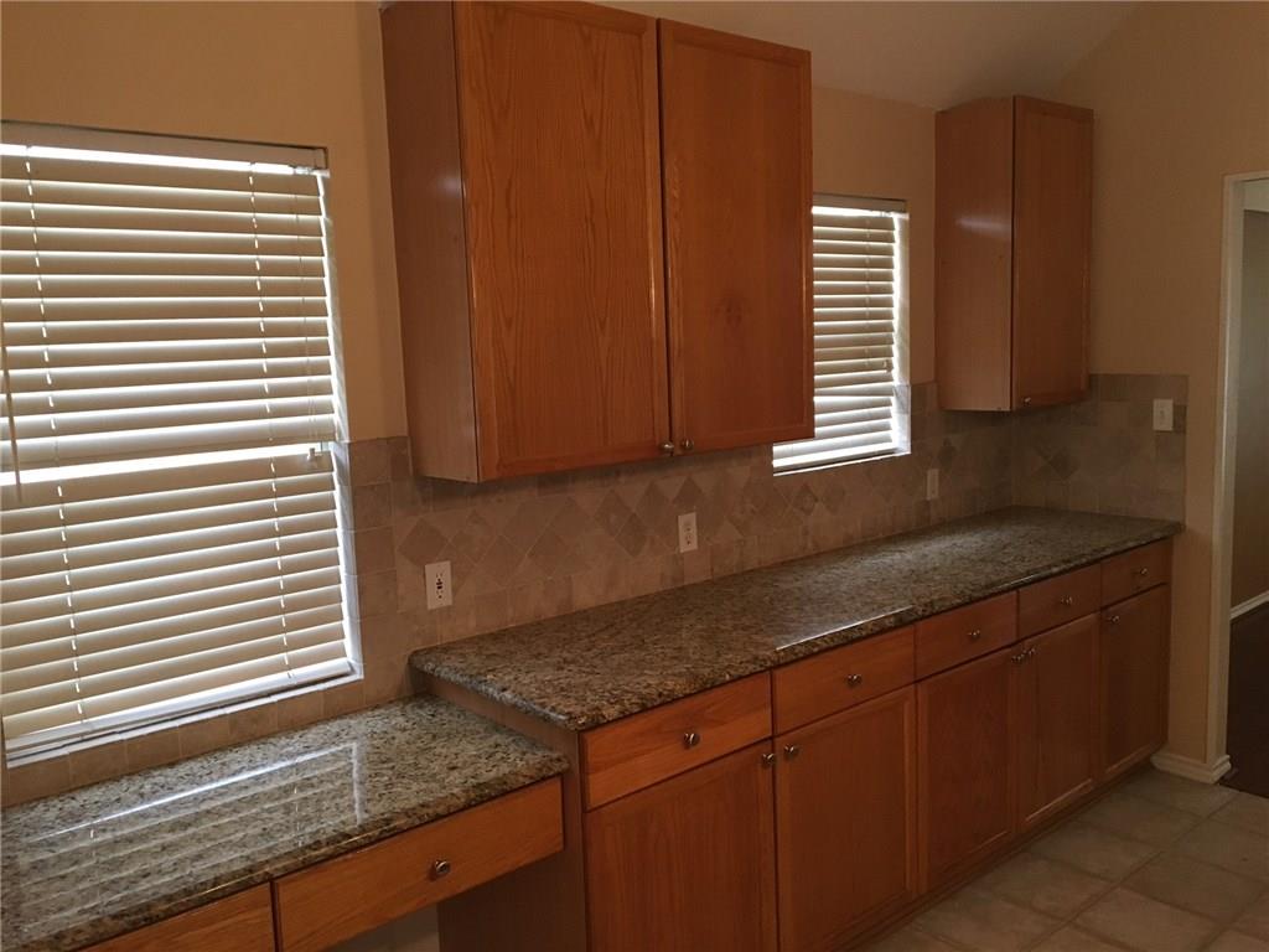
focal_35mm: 29
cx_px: 634
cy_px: 476
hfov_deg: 61.7
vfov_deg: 48.2
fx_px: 1063
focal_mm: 4.15
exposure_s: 1/30
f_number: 2.2
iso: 160
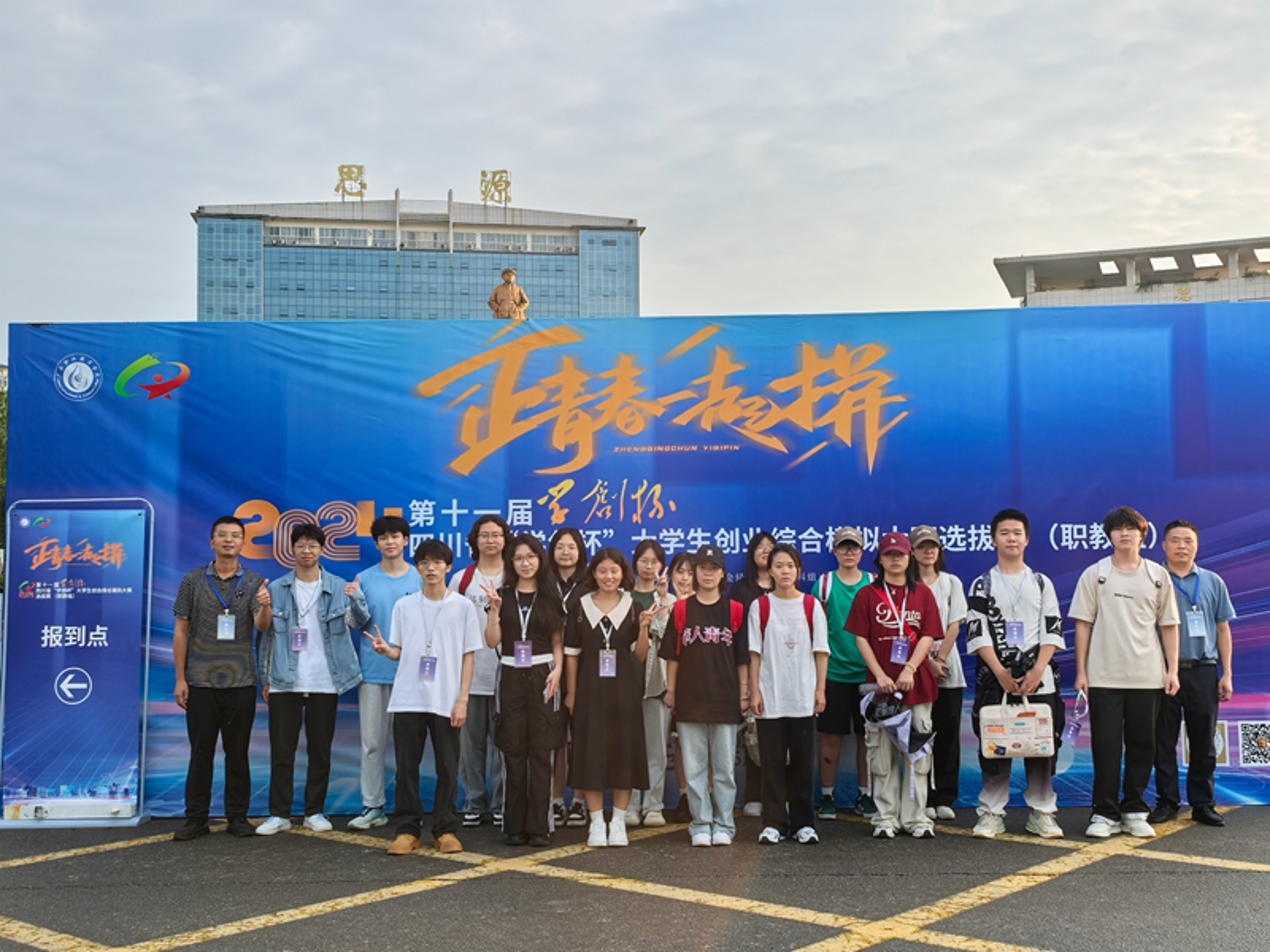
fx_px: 1541
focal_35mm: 42
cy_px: 476
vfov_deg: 34.3
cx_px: 635
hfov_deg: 44.8
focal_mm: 6.98
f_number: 4
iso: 50
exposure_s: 1/197
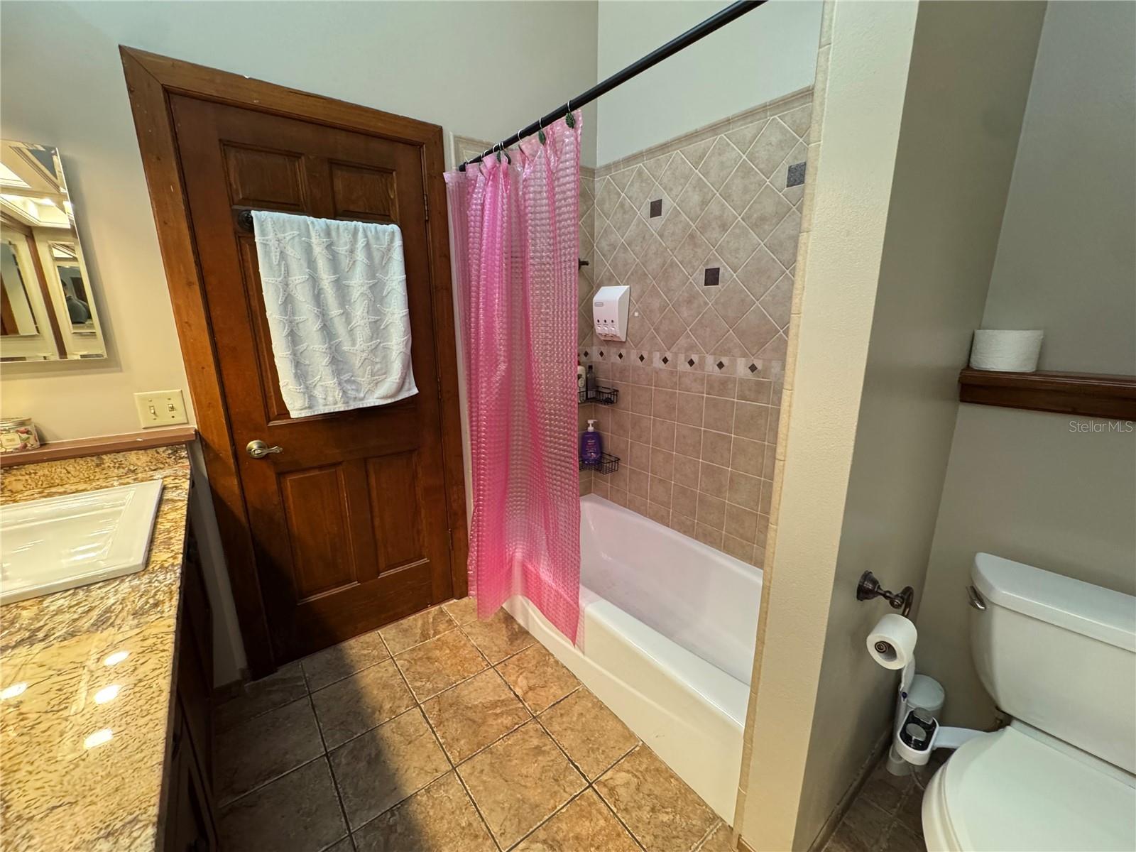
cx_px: 568
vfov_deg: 85.7
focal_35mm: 14
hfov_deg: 102.1
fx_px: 459
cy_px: 426
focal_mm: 2.22
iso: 320
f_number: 2.2
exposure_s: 1/60
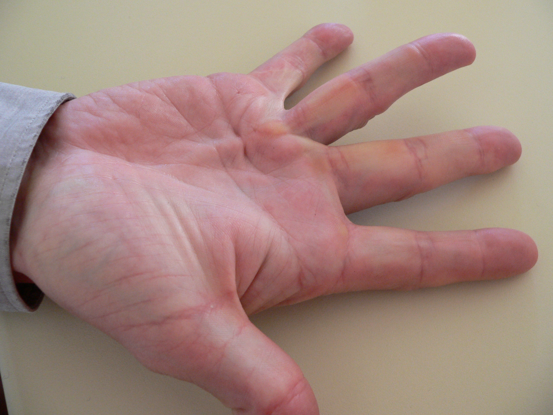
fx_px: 575
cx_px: 276
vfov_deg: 39.7
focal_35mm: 36
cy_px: 208
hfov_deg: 51.4
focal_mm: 6
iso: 200
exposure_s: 1/30
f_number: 2.8
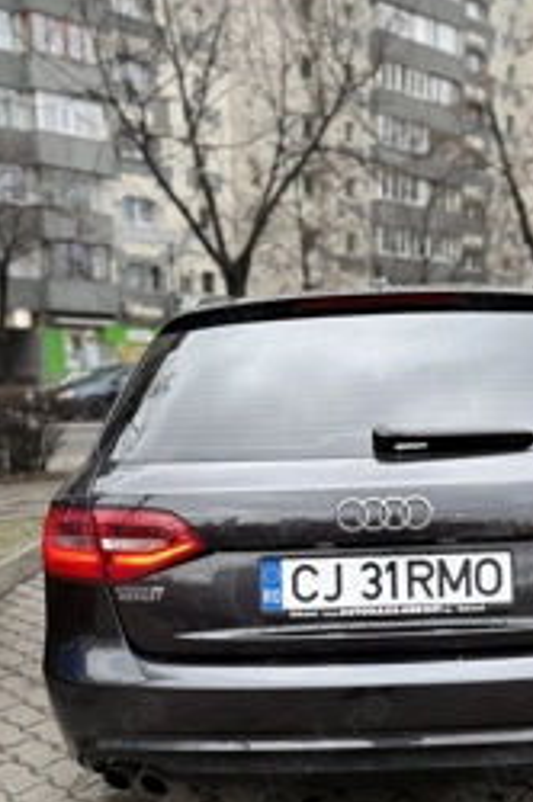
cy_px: 577
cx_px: 398
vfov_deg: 47.1
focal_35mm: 40
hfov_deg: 32.7
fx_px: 891
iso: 125
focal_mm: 6.76
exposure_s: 1/75
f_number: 1.78
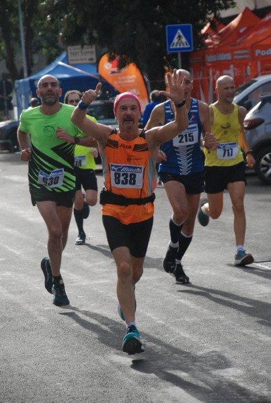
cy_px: 202
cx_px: 136
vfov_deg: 13.7
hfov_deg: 9.2
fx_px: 1685
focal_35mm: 150
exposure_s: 1/1250
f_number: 5.6
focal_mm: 100
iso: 1000
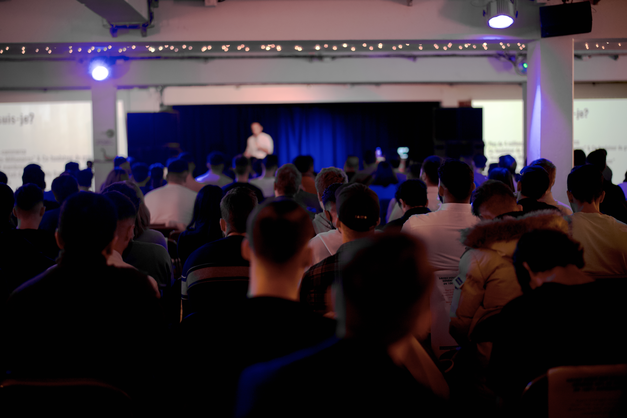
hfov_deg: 39.6
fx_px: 871
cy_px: 209
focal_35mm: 50
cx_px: 314
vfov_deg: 27.0
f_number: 1.4
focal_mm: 50
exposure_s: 1/50
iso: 1250
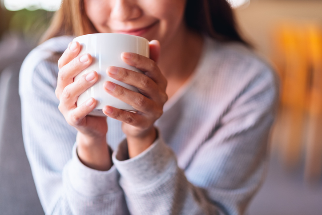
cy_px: 108
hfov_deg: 24.2
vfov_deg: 16.3
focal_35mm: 84
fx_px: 751
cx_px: 161
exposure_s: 1/220
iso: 200
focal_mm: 56
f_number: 1.2
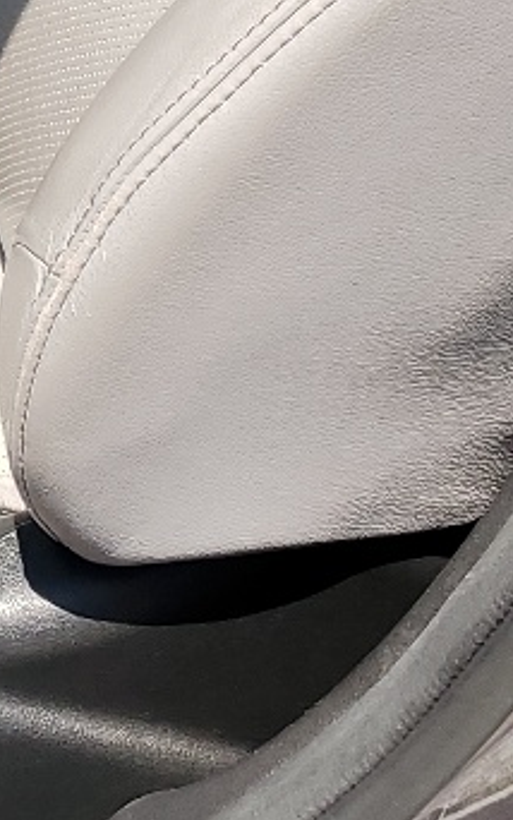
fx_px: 2883
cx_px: -865
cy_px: -446
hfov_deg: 8.8
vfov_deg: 14.9
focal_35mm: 129
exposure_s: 1/1429
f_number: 1.5
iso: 50
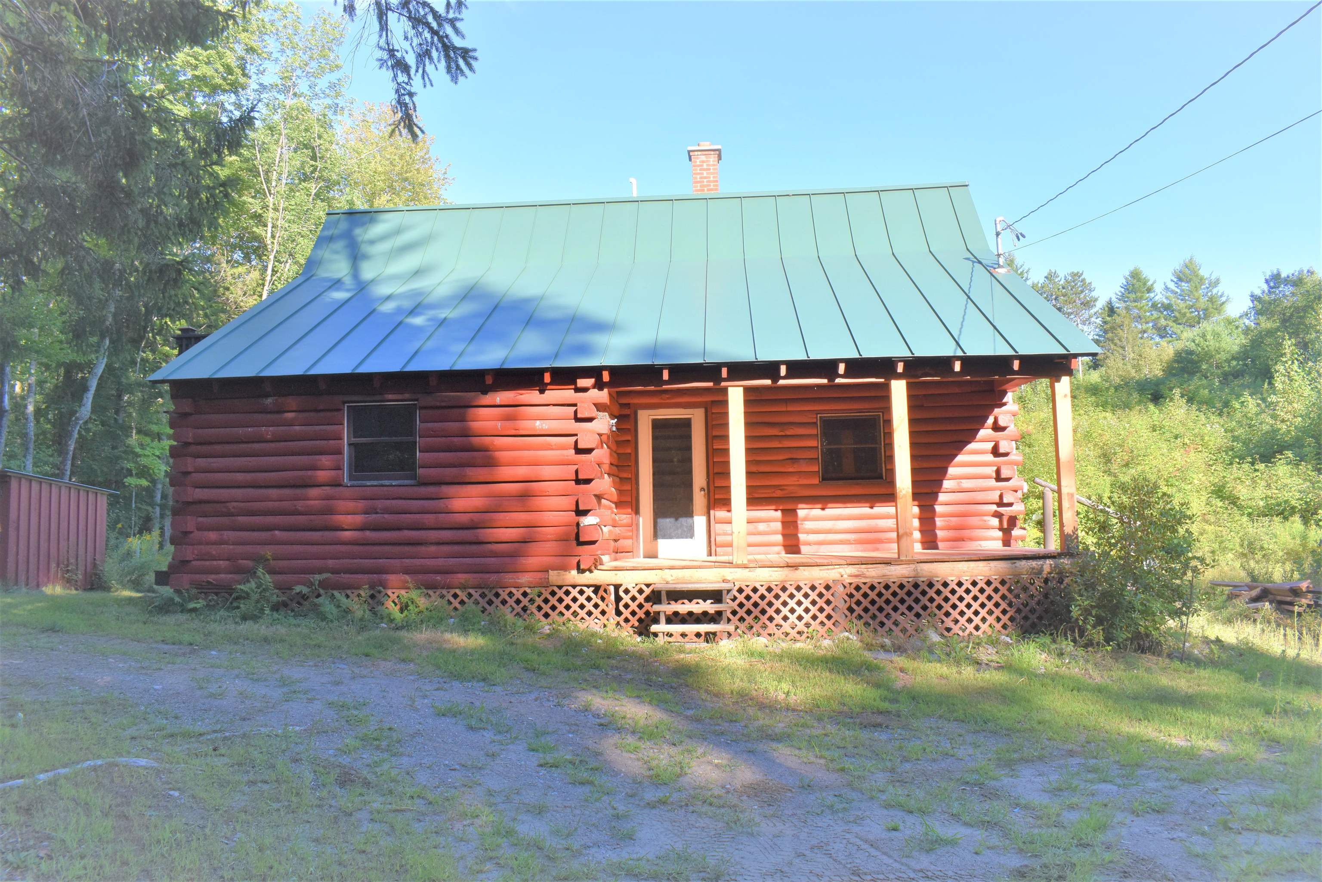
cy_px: 441
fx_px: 991
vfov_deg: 47.9
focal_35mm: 27
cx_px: 661
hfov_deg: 67.4
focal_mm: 18
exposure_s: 1/250
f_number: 8
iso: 280
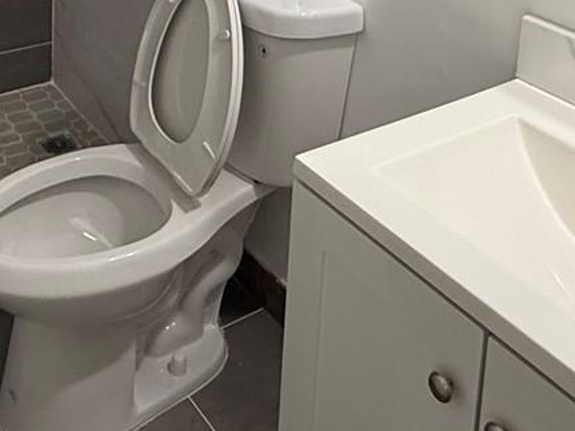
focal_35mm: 52
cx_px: 159
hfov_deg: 36.2
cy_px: -185
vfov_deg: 23.4
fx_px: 864
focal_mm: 2.22
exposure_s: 1/60
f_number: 2.2
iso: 250
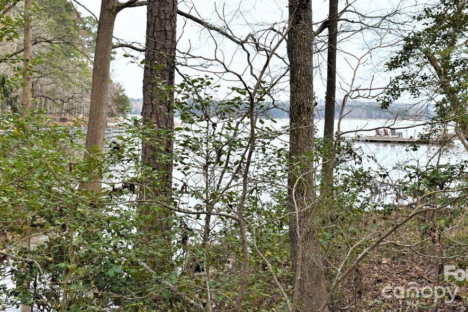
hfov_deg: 30.5
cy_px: 135
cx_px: 260
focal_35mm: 66
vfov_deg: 20.6
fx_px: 858
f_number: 7.1
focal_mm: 38
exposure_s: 1/200
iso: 400
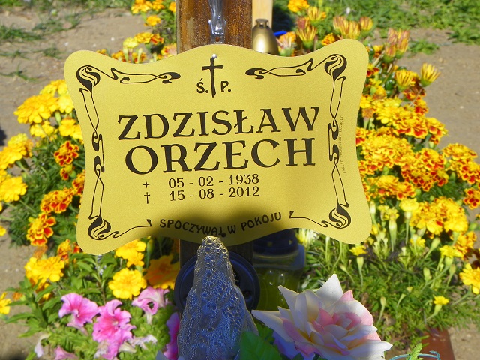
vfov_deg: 10.3
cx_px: 240
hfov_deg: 13.7
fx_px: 1997
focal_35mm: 144
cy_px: 180
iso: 64
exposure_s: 1/200
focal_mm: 25.7
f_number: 6.3
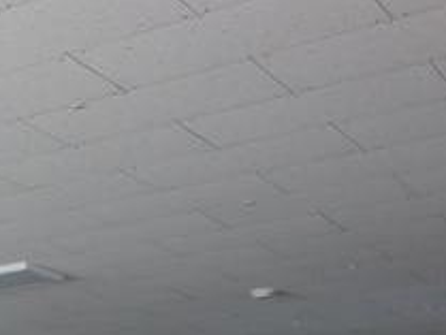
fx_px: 1134
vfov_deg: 14.7
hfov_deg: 19.0
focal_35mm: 88
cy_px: 602
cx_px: -256
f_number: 1.7
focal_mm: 6.3
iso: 1000
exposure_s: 1/6
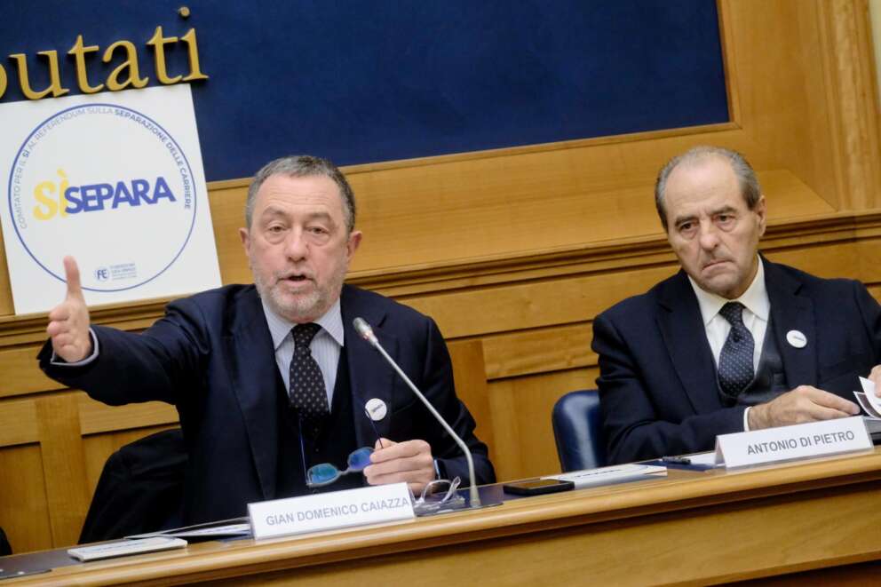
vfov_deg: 9.1
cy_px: 294
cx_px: 440
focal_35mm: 150
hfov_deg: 13.7
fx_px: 3670
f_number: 4.5
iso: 6400
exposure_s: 1/160
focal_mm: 100
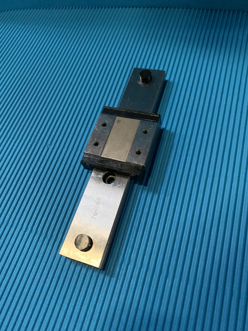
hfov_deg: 53.1
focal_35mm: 26
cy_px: 166
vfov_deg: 67.3
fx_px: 248
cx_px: 124
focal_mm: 4.25
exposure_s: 1/39
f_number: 1.8
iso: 400
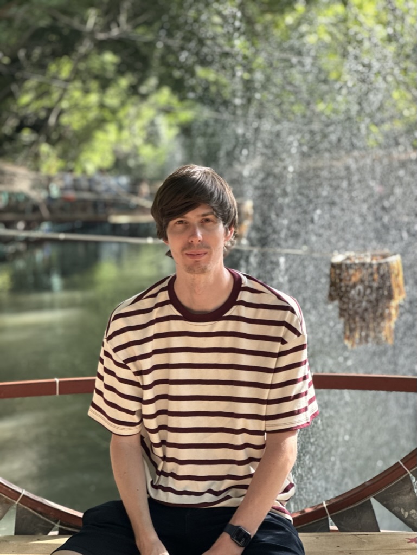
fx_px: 1236
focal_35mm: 77
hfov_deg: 19.2
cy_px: 278
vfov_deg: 25.3
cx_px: 208
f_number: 2.8
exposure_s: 1/121
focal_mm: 9
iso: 100
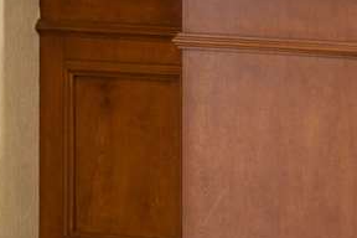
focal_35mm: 312
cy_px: -166
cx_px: 792
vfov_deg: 4.4
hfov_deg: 6.4
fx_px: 3094
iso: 100
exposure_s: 1/20
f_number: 2.8
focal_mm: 60
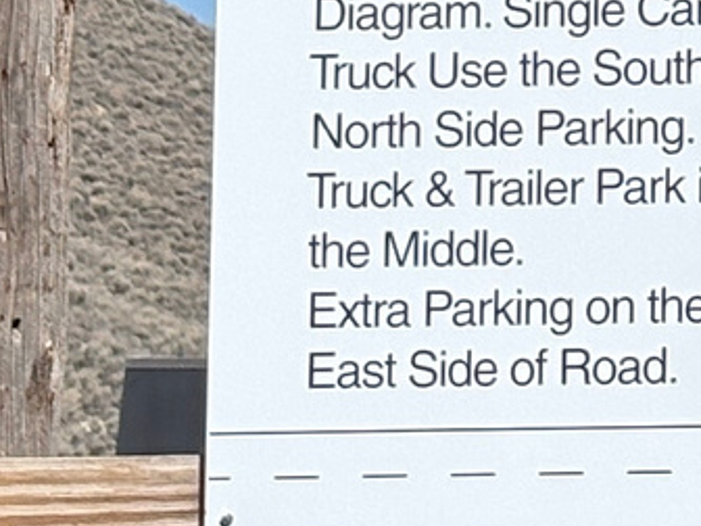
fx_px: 6419
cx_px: 1220
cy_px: -731
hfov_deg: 6.1
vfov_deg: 4.6
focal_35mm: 317
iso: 32
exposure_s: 1/4630
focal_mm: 5.96
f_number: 1.6
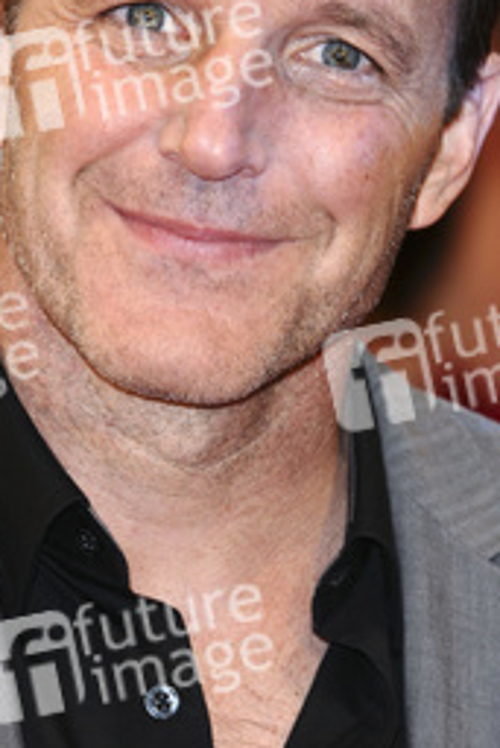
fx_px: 6345
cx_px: 209
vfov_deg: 6.7
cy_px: 216
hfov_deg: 4.5
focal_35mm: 305
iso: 320
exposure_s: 1/200
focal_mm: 130
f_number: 4.5
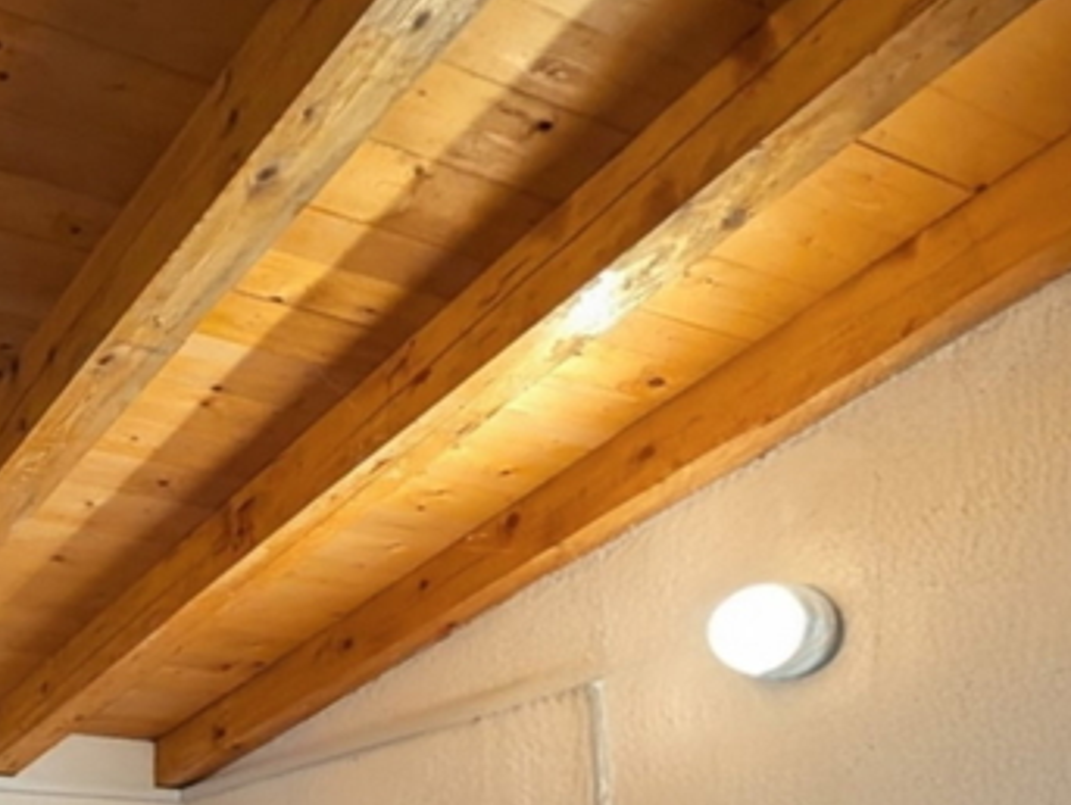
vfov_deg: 29.0
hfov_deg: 41.3
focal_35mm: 42
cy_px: 1003
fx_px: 1301
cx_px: 112
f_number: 1.7
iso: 190
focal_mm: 2.02
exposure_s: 1/25
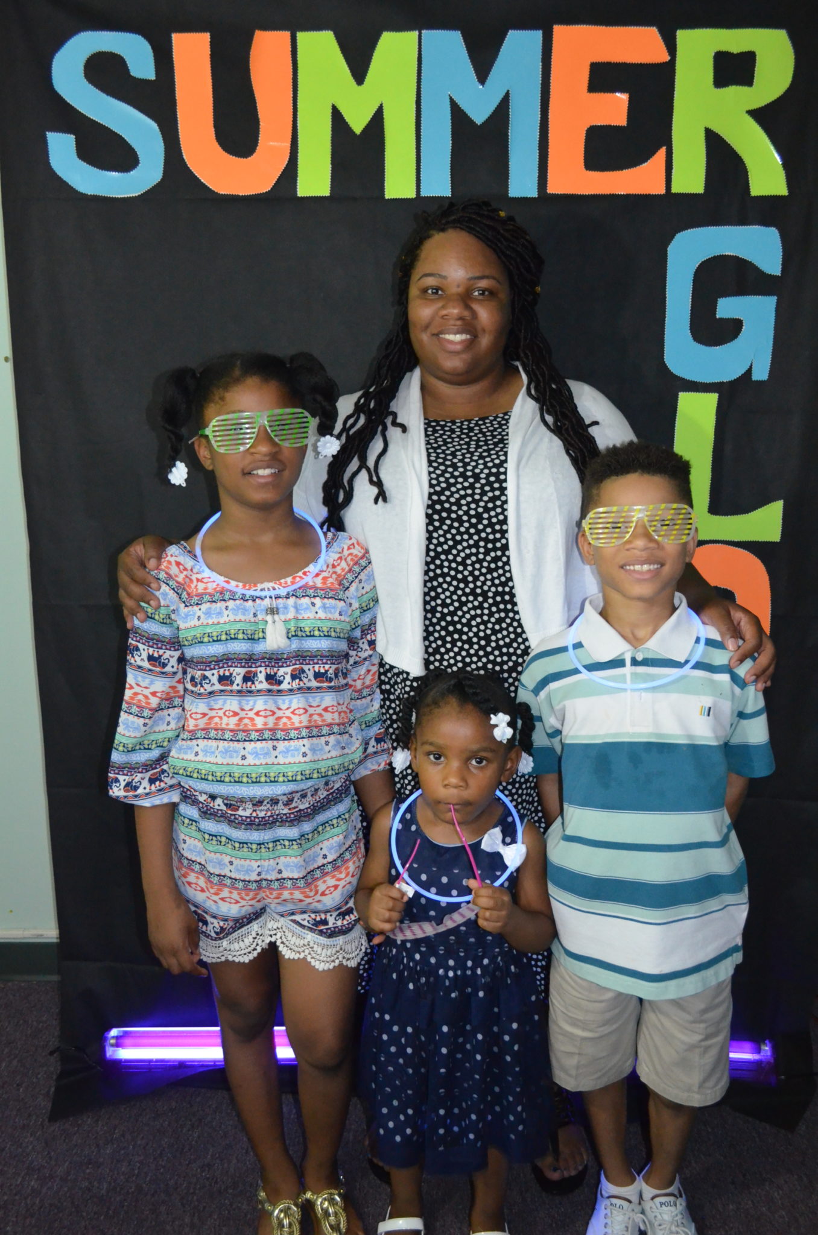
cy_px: 618
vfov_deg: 57.3
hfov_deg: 39.8
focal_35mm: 33
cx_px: 409
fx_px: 1130
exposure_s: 1/60
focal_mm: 22
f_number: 3.8
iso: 3200
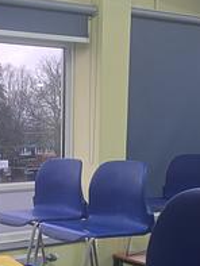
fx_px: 469
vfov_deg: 31.1
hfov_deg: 22.0
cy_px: 197
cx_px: -47
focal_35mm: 61
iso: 50
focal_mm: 5.23
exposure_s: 1/50
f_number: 1.8
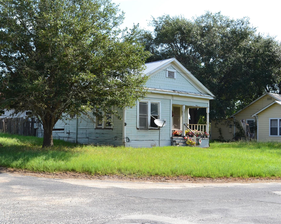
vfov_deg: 31.4
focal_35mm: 48
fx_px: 399
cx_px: 113
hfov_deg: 38.6
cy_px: 111
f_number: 10
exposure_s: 1/250
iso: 400
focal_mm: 28
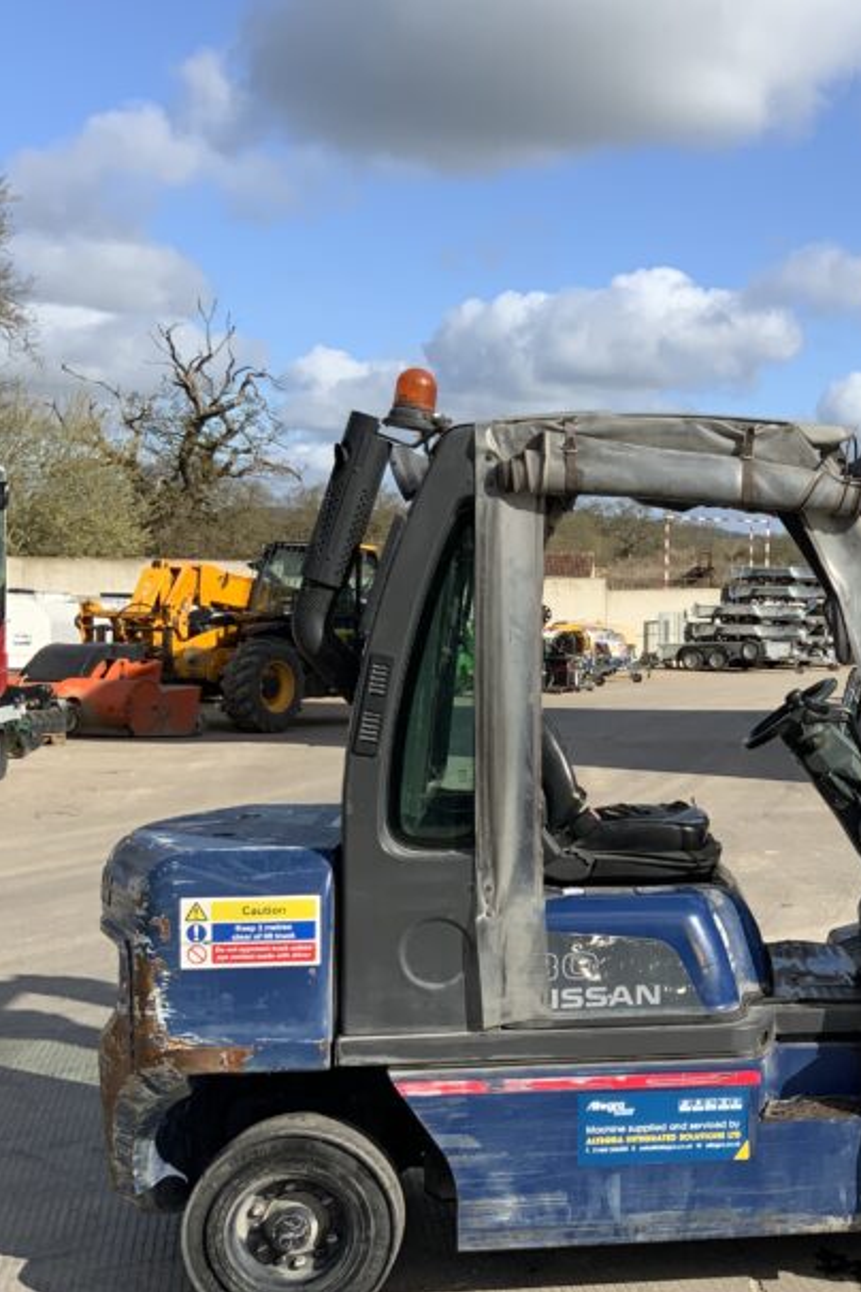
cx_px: 919
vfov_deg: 38.8
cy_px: 714
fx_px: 1829
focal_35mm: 51
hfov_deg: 24.9
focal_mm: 3
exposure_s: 1/1848
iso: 16
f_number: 1.8
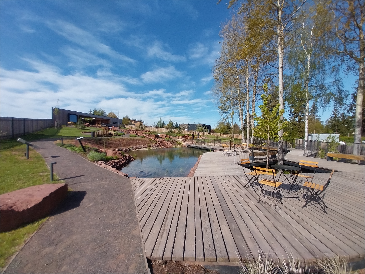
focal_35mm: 13
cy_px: 137
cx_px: 182
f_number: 2.2
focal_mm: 1.13
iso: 67
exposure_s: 1/1679
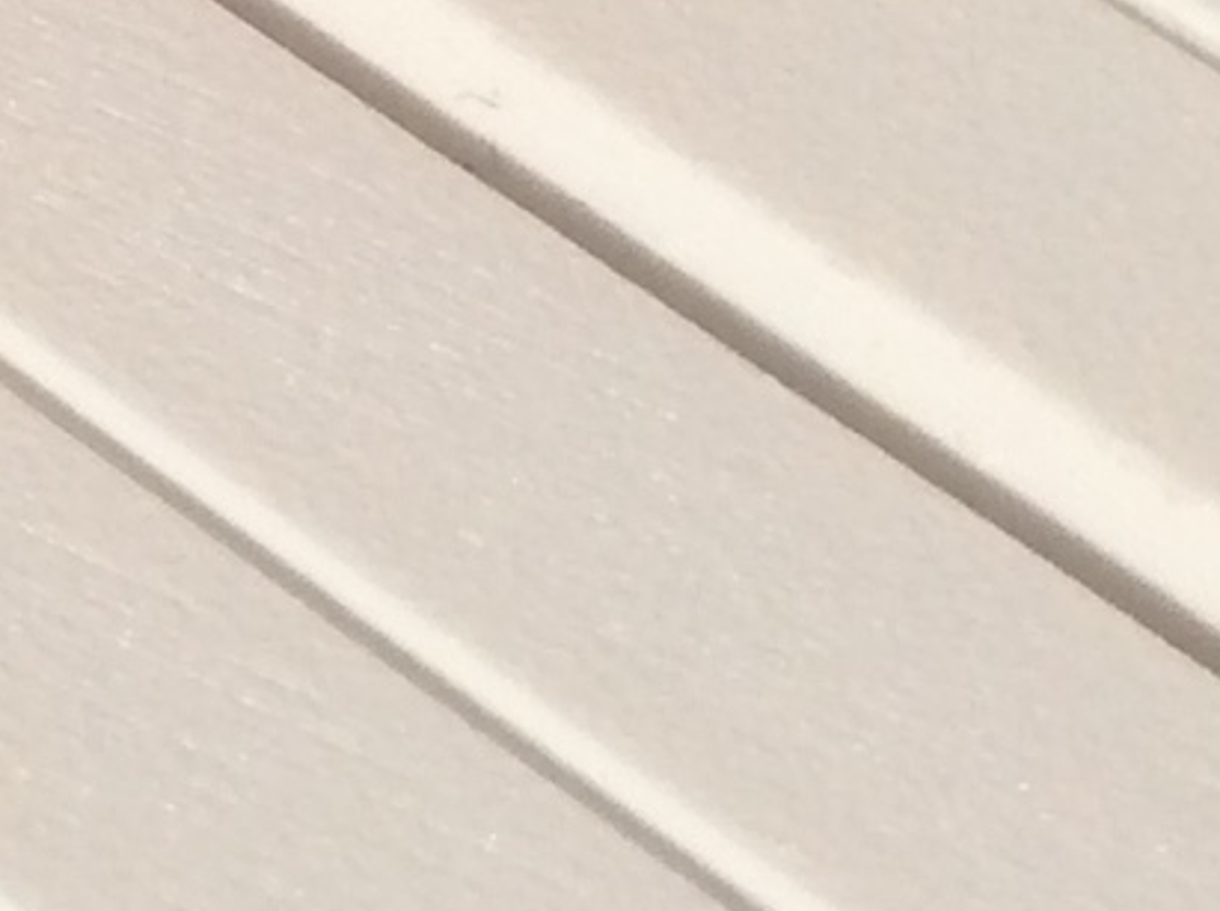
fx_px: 7109
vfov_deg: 6.8
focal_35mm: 202
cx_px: -1547
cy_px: -1475
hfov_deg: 9.0
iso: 32
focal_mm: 3.3
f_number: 2.4
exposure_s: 1/4785
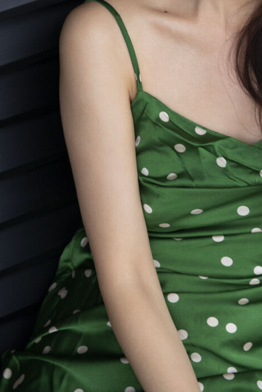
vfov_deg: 16.1
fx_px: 1375
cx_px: 169
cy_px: 61
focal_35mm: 126
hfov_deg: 10.9
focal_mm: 50
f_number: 6.3
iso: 1600
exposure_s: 1/160
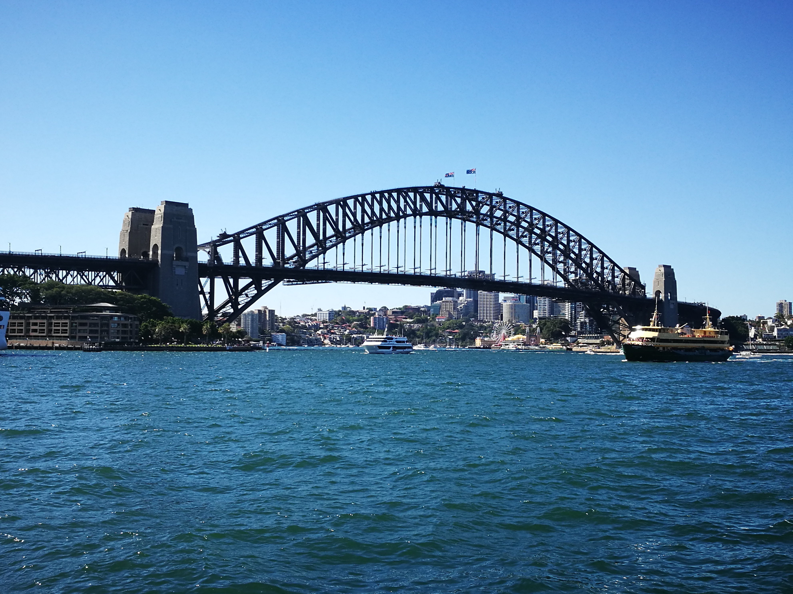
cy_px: 297
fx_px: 893
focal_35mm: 39
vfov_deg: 36.8
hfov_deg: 47.9
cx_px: 396
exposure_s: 1/784
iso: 50
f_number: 2.2
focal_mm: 4.5
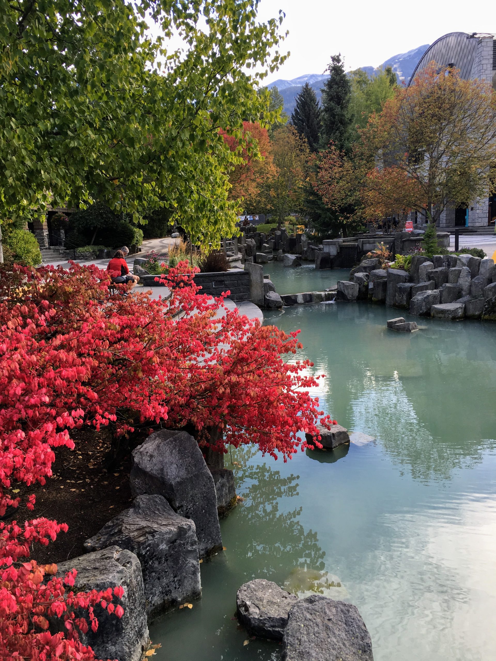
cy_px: 330
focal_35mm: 29
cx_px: 248
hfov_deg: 48.2
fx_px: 554
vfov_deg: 61.7
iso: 25
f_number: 2.2
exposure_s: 1/286
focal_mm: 4.15
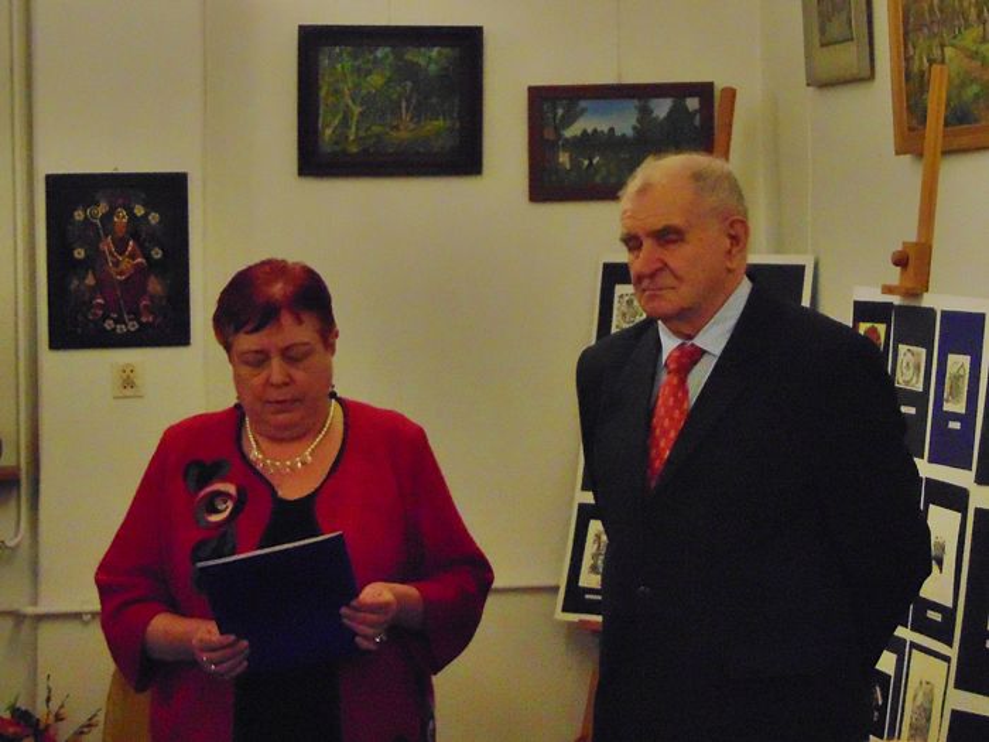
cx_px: 494
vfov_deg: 20.7
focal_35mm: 71
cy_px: 371
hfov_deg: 27.4
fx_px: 2029
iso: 800
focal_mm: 12.8
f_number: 3.7
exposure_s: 1/30
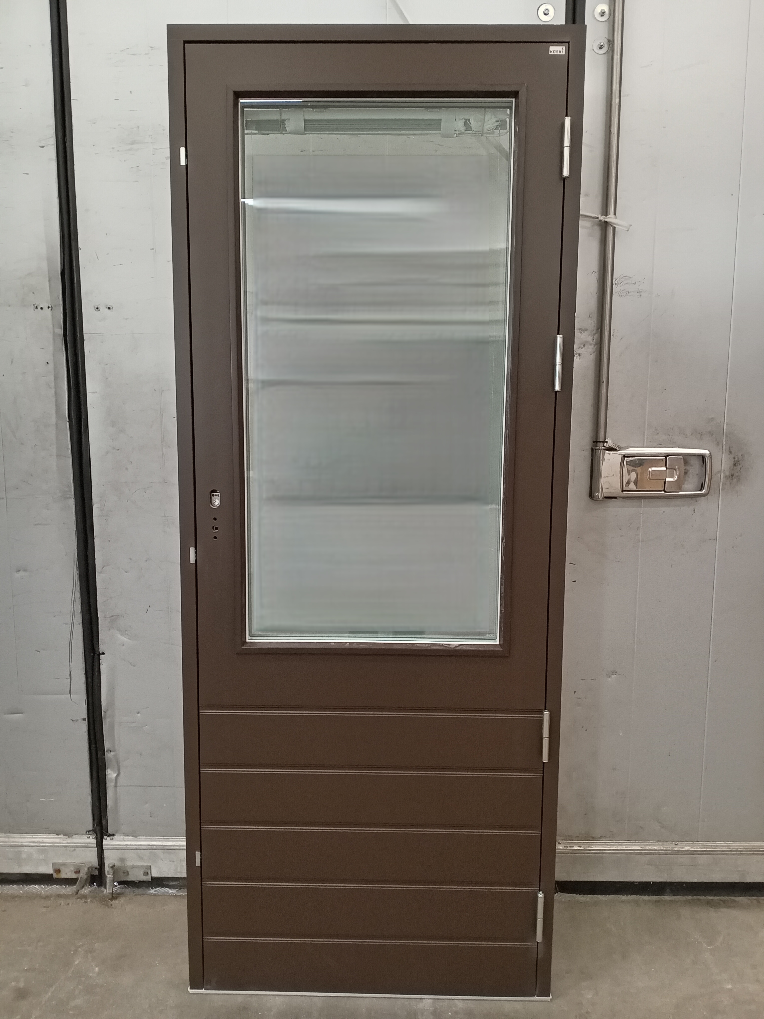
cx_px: 382
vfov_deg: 65.3
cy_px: 510
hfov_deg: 51.4
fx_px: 795
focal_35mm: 27
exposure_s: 1/20
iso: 1200
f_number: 1.8
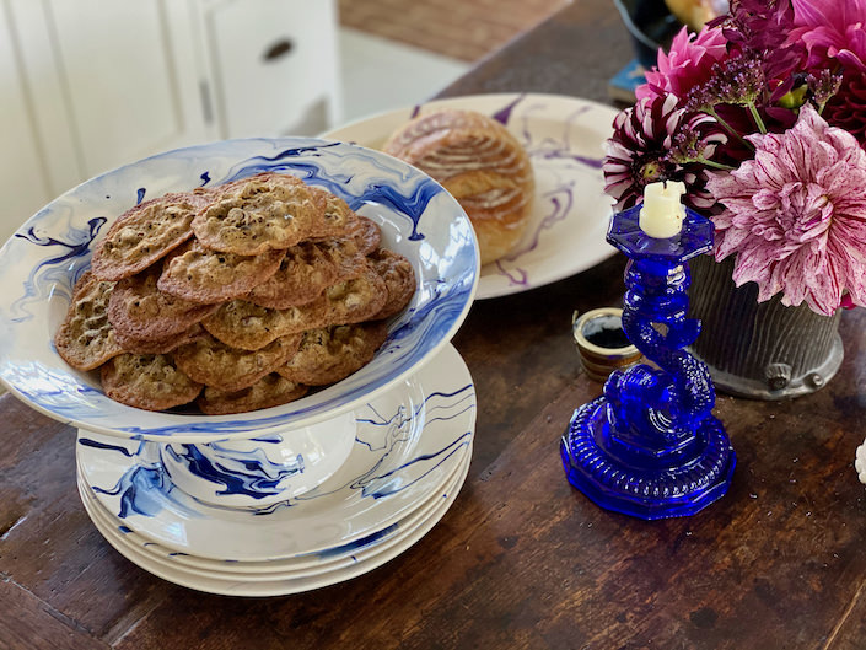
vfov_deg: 28.0
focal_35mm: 52
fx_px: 1301
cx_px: 433
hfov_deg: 36.8
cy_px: 325
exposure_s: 1/115
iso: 250
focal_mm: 6
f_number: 2
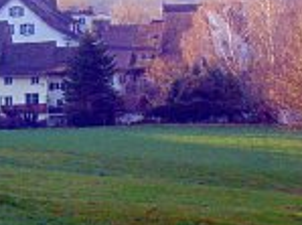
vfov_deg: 3.6
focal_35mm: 412
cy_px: 57
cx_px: -253
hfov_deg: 4.8
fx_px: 3586
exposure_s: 1/160
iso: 100
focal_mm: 16.8
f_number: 4.9
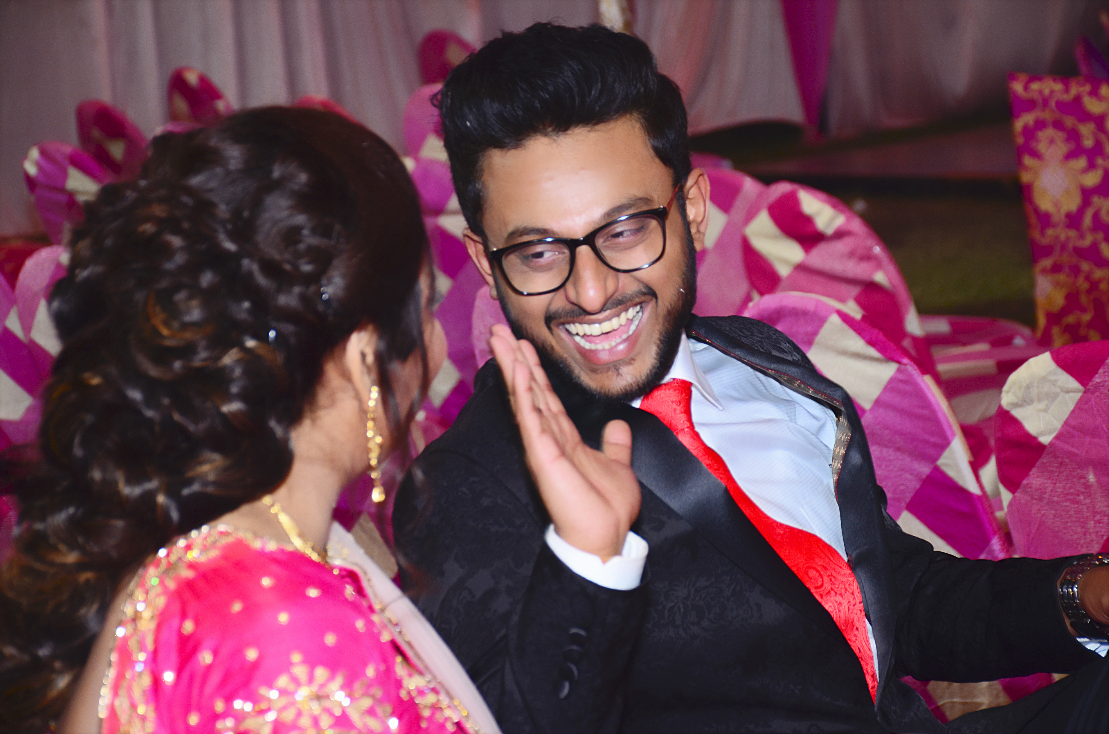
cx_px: 554
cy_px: 367
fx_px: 3228
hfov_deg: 19.5
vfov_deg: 13.0
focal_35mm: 105
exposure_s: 1/125
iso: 500
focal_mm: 70
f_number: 5.6
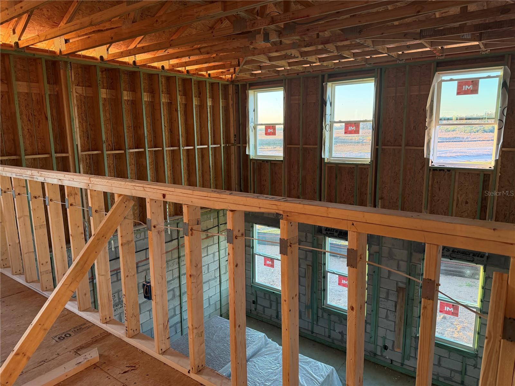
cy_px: 193
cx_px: 258
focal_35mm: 24
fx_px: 357
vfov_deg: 56.8
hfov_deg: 71.6
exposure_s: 1/63
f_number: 1.78
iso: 200
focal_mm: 6.76
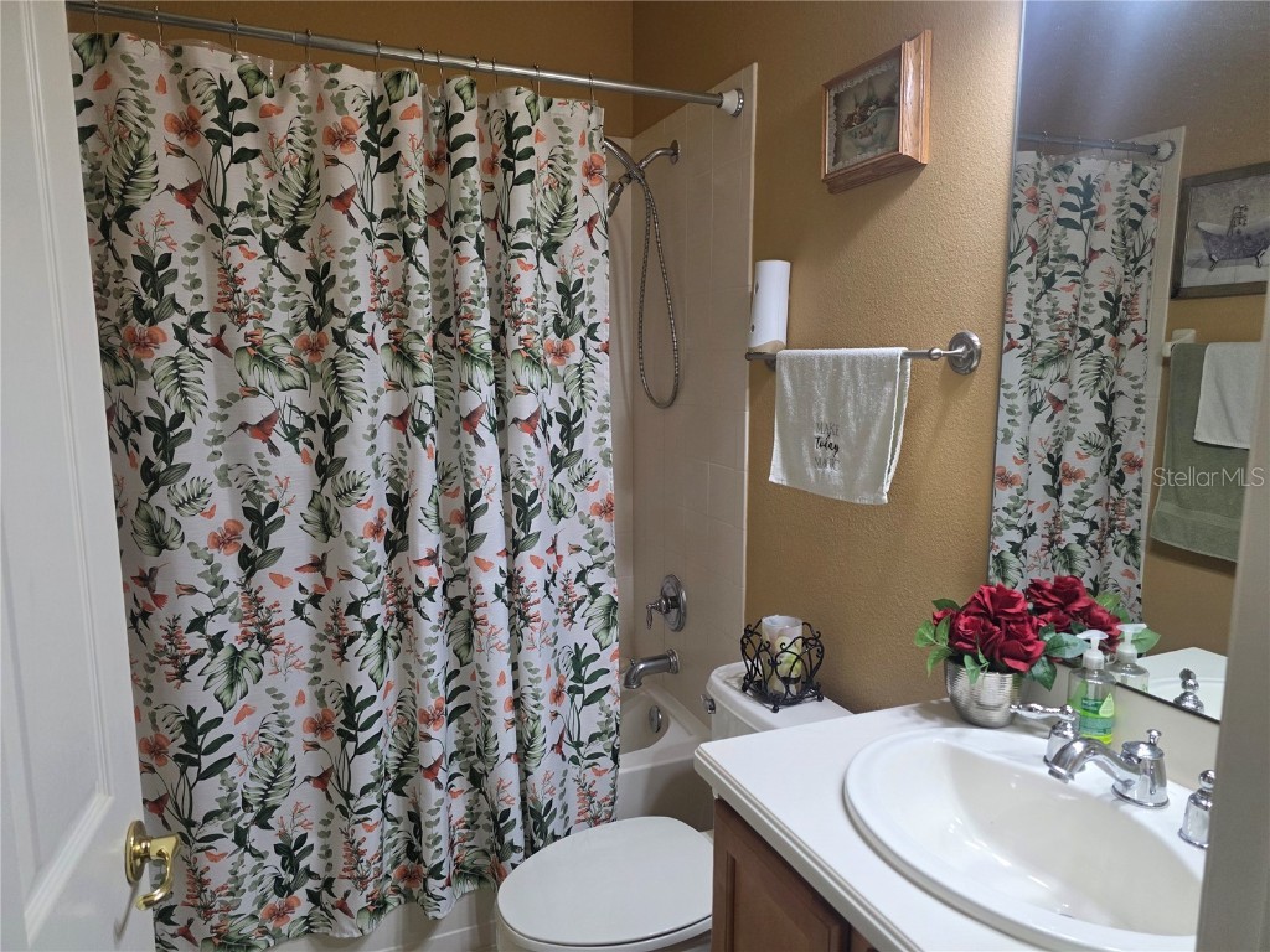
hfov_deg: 73.9
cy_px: 476
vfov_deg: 58.9
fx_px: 844
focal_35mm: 23
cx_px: 635
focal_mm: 6.3
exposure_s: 1/120
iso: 250
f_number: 1.7
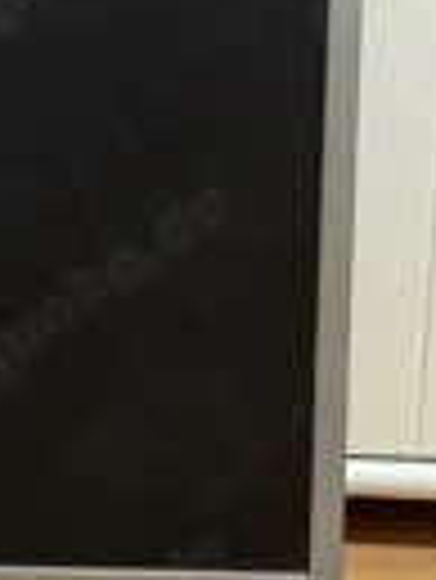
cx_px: -153
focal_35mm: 149
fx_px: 2498
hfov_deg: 9.8
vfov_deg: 13.2
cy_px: 333
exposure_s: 1/25
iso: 640
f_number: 1.78
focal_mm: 6.76
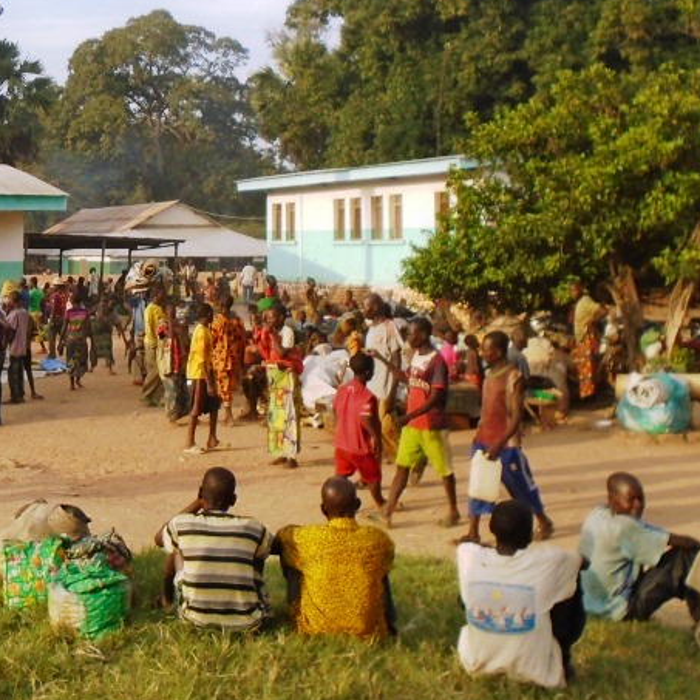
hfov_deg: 31.4
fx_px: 1190
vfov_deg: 32.3
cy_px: 199
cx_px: 85
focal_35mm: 52
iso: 100
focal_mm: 4.6
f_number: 3.2
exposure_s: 1/320
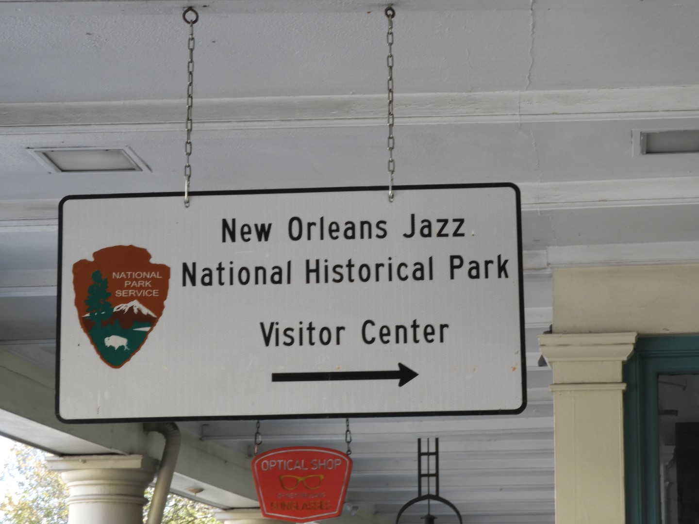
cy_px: 262
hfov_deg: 18.7
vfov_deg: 14.1
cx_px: 350
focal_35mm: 105
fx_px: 2120
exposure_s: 1/60
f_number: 4.8
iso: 140
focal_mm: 18.8
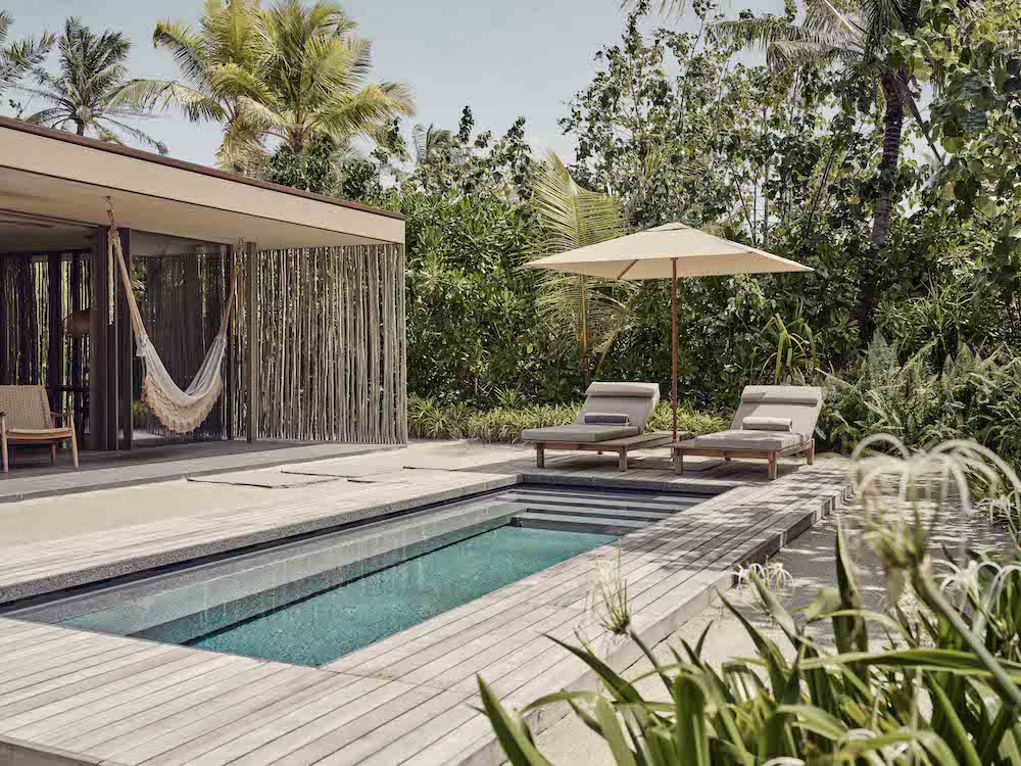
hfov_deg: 51.4
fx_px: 1062
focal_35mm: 36
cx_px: 510
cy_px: 383
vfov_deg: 39.7
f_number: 7.1
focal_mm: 45
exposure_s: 1/400
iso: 100
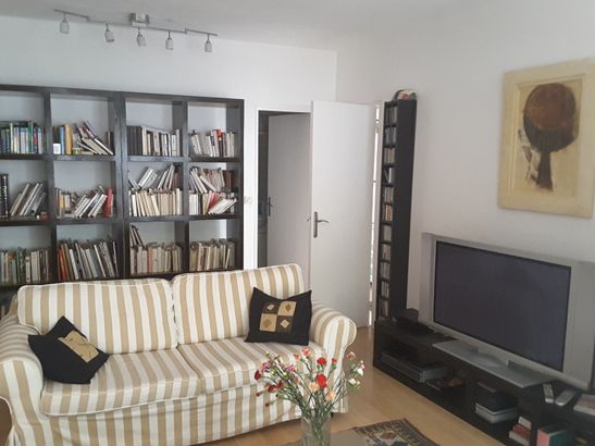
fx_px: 584
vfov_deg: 41.8
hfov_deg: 53.9
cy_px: 232
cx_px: 274
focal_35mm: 34
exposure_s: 1/17
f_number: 1.9
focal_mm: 2.9
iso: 320
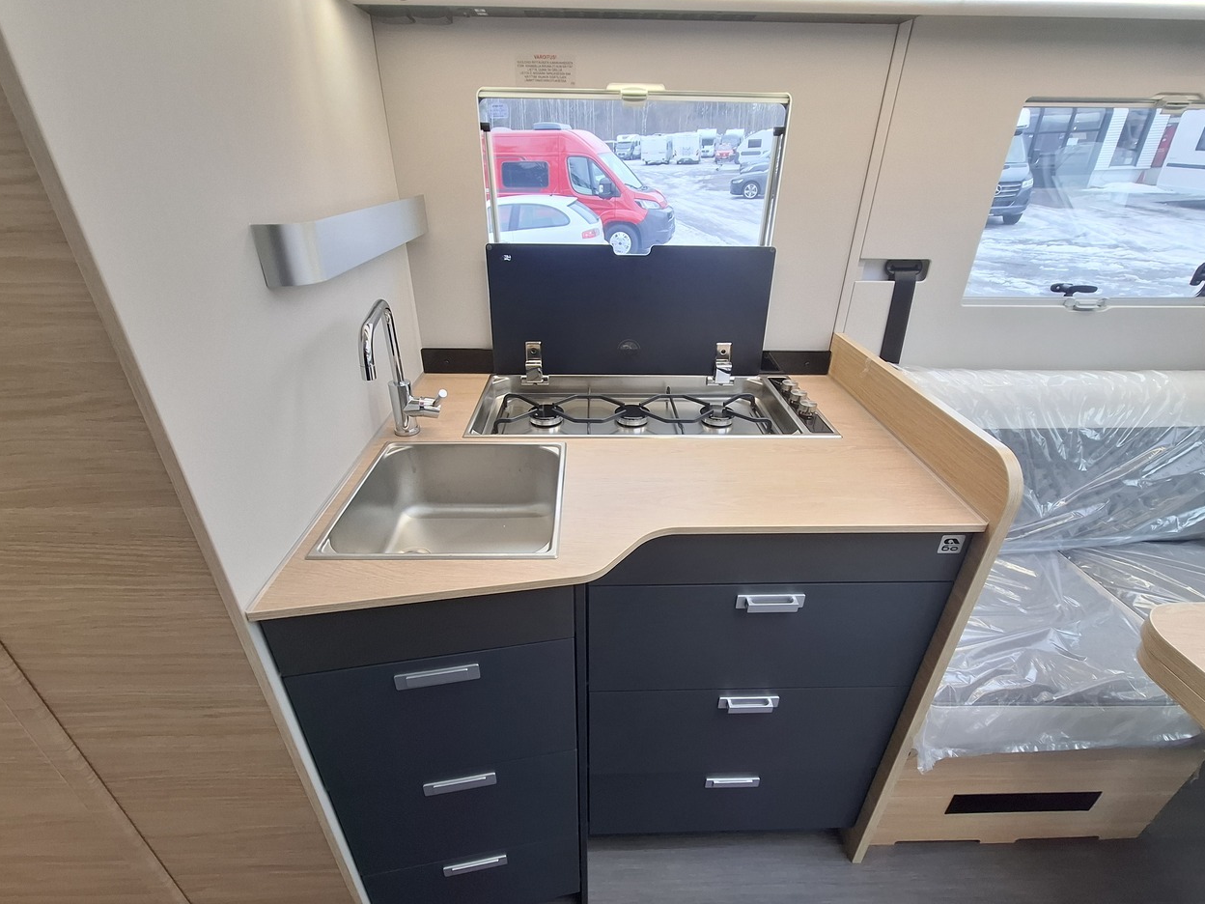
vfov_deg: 81.7
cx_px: 594
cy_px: 452
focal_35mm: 15
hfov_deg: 98.2
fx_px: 522
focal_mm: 1.74
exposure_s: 1/50
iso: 125
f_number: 2.2
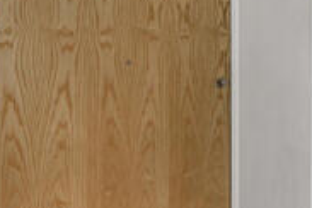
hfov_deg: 35.5
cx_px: 318
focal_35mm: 50
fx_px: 433
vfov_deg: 26.1
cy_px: 20
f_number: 14
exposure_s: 2.5
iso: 250
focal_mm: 14
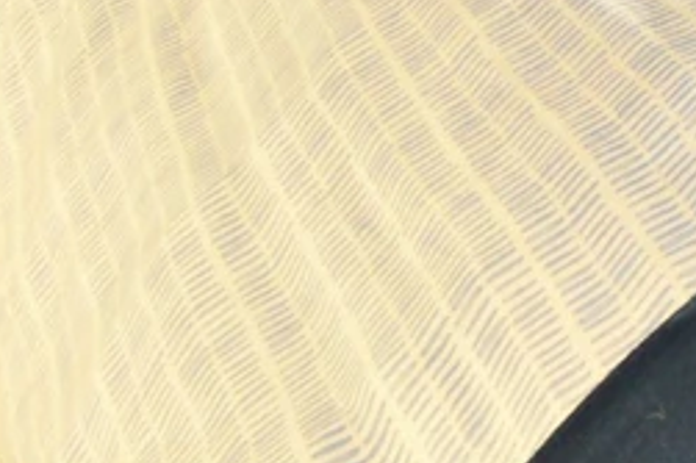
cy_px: -904
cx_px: 1678
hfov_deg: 12.3
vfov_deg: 8.7
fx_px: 2549
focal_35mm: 132
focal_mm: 11.5
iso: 100
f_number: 6.3
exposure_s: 1/160
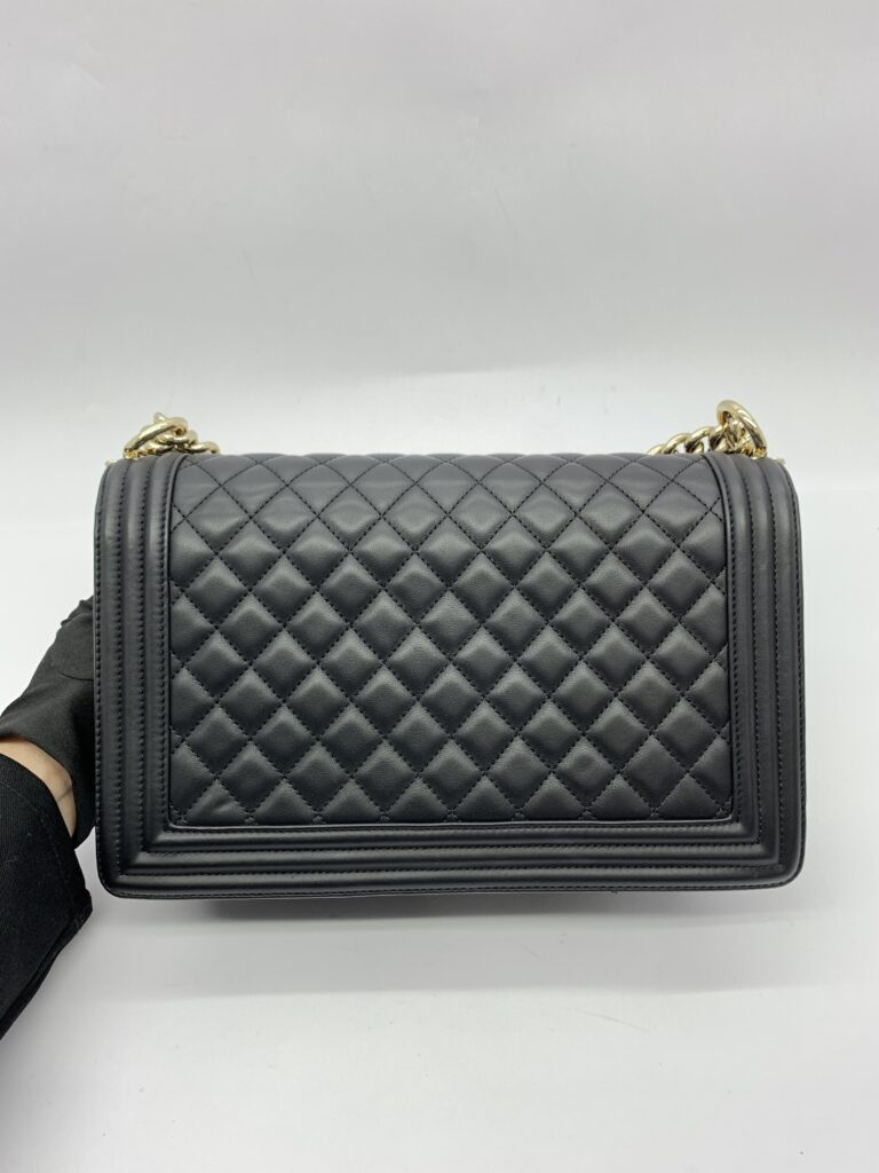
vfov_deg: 67.3
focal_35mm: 26
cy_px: 586
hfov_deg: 53.1
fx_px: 880
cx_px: 440
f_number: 1.8
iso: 64
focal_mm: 4.25
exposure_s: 1/100
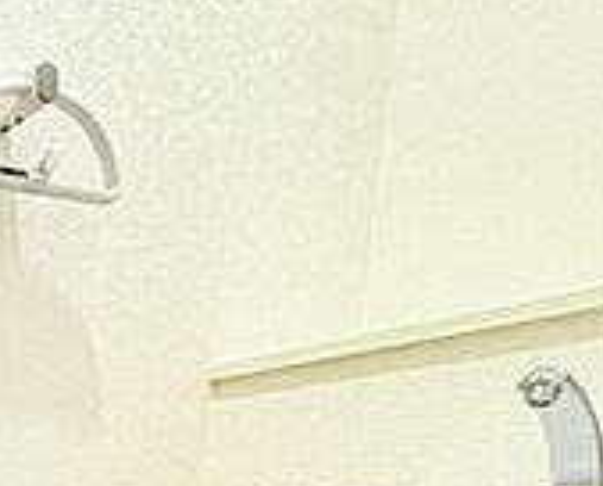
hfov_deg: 26.1
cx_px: -325
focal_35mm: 50
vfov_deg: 25.1
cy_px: 674
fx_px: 894
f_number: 2.2
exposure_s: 1/50
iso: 250
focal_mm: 2.22
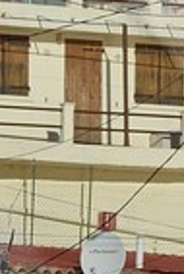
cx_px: -420
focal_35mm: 405
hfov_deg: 3.3
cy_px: 475
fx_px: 3097
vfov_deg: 5.0
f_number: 16
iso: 200
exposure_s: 1/250
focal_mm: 36
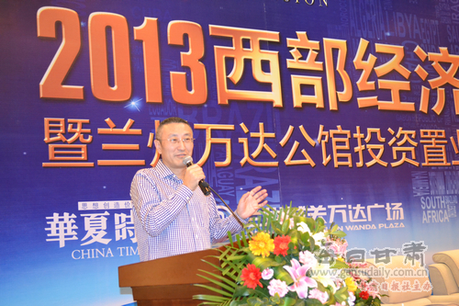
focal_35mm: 57
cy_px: 153
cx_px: 230
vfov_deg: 23.8
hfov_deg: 35.1
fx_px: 726
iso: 2500
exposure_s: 1/60
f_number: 5
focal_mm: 38
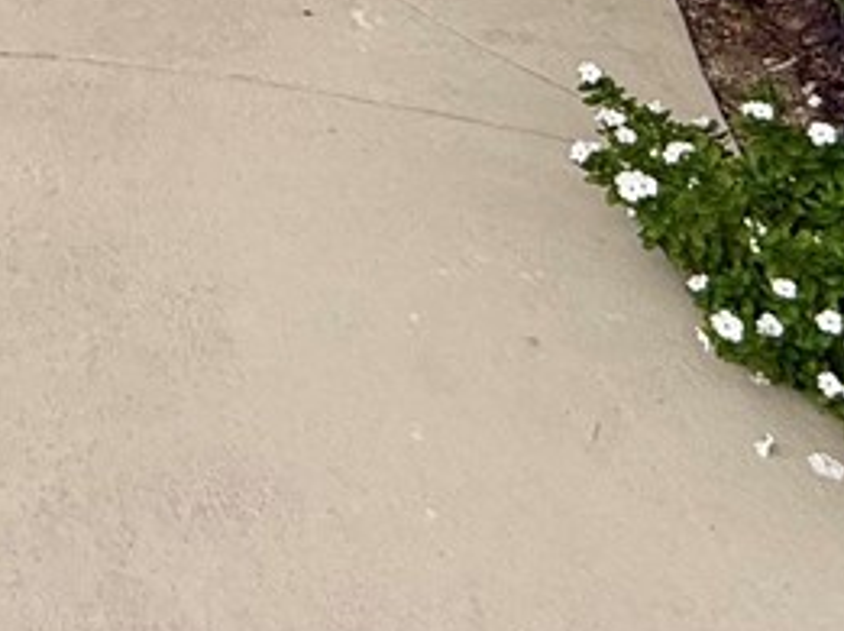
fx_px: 1339
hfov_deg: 30.4
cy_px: -570
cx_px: -139
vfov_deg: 18.8
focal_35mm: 55
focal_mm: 2.22
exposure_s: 1/1431
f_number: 2.2
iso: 64
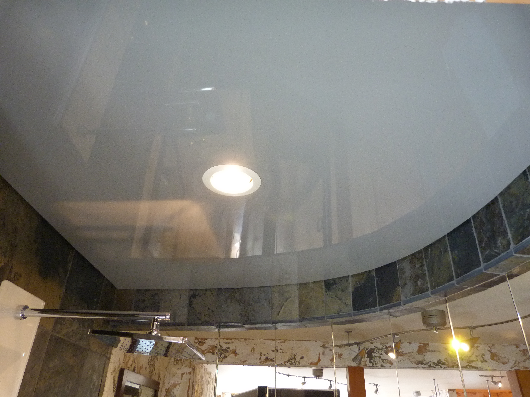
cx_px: 265
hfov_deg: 69.4
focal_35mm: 25
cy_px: 198
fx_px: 383
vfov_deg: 54.9
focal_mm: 4.5
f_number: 2.8
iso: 320
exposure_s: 1/60
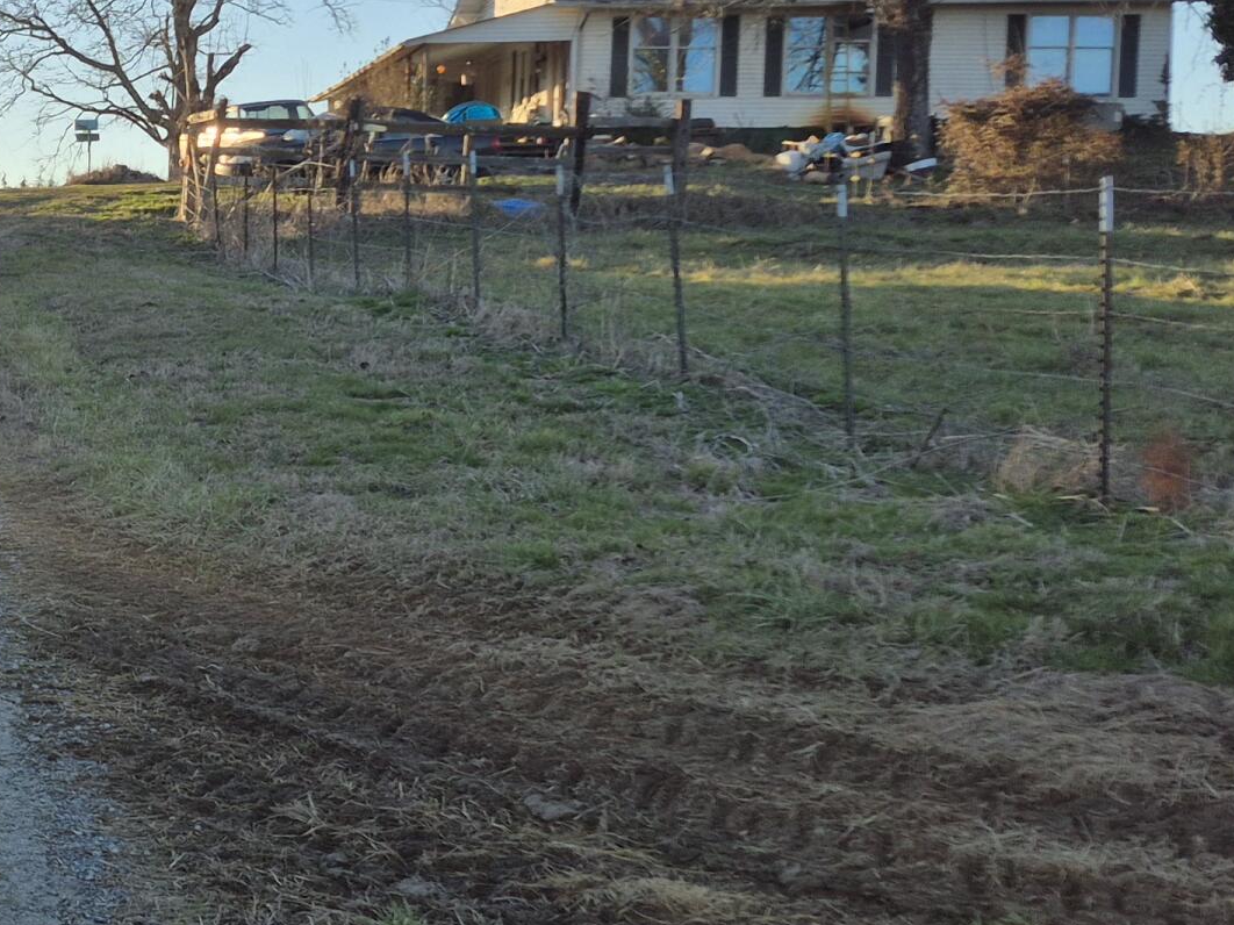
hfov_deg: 26.0
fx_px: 2317
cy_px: 488
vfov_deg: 22.6
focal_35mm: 65
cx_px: -320
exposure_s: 1/1440
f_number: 1.8
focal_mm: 5.4
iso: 25
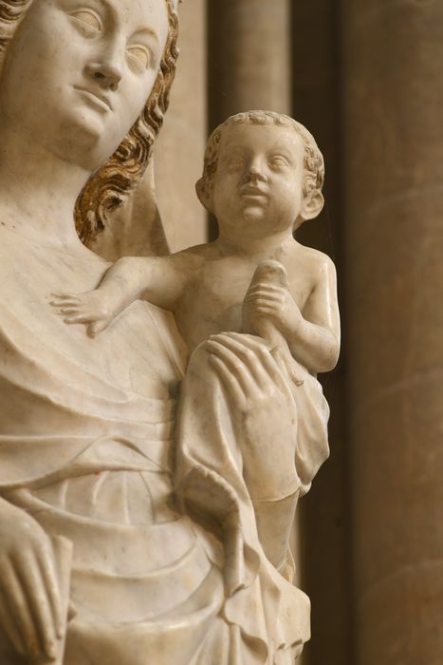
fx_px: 3321
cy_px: 332
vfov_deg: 11.4
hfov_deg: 7.6
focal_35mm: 180
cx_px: 222
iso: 64
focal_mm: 180
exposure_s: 1/2.5
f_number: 5
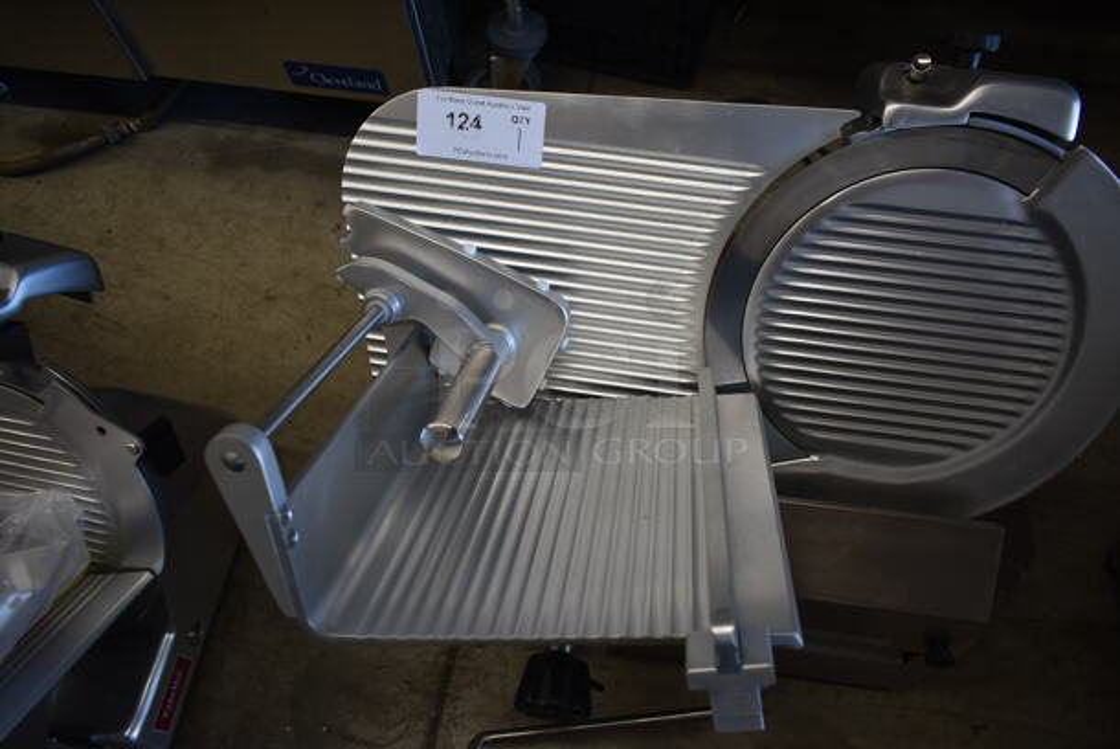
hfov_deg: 67.3
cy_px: 374
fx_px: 841
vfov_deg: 48.0
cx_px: 560
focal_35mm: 27
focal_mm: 18
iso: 250
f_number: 3.5
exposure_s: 1/30
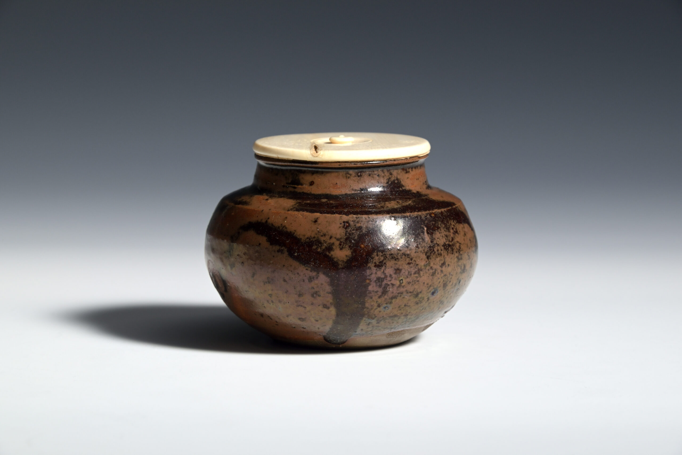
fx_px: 5685
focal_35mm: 300
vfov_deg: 4.6
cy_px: 228
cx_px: 341
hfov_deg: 6.9
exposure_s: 1/180
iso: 400
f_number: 22
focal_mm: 300
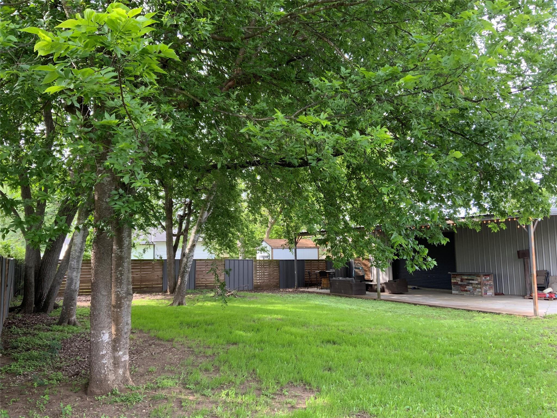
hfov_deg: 61.7
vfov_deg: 48.2
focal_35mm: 29
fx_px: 467
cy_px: 209
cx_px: 278
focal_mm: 3
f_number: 1.8
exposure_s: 1/122
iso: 20
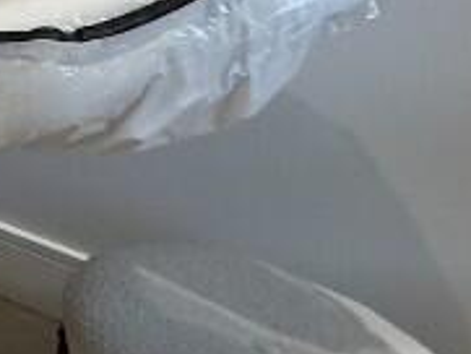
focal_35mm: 79
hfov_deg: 16.0
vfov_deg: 16.1
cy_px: -260
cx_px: -583
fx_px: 1076
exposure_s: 1/100
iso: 250
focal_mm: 2.22
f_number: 2.2
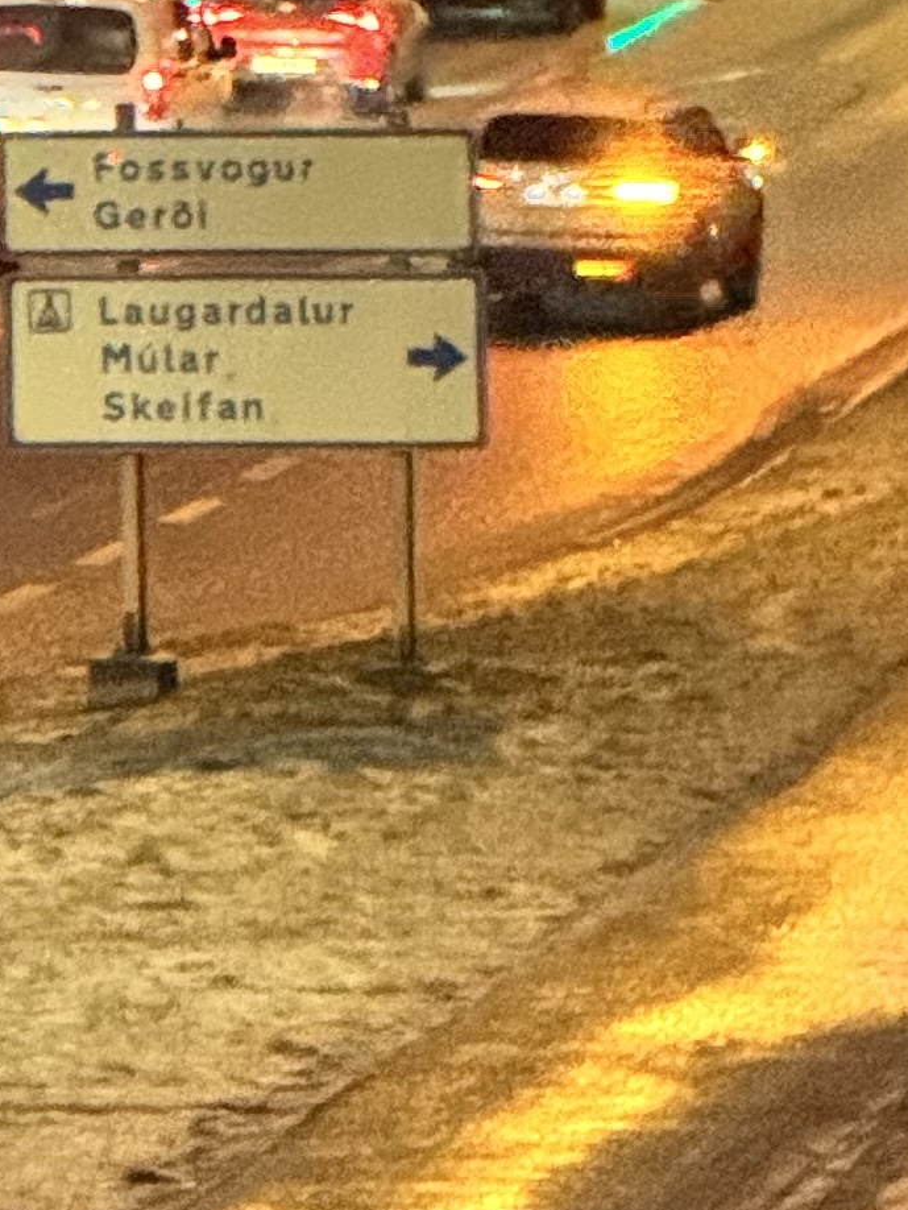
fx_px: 18423
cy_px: -616
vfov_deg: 3.7
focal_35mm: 527
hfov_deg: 2.8
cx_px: -652
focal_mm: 15.66
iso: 1250
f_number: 2.8
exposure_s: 1/25
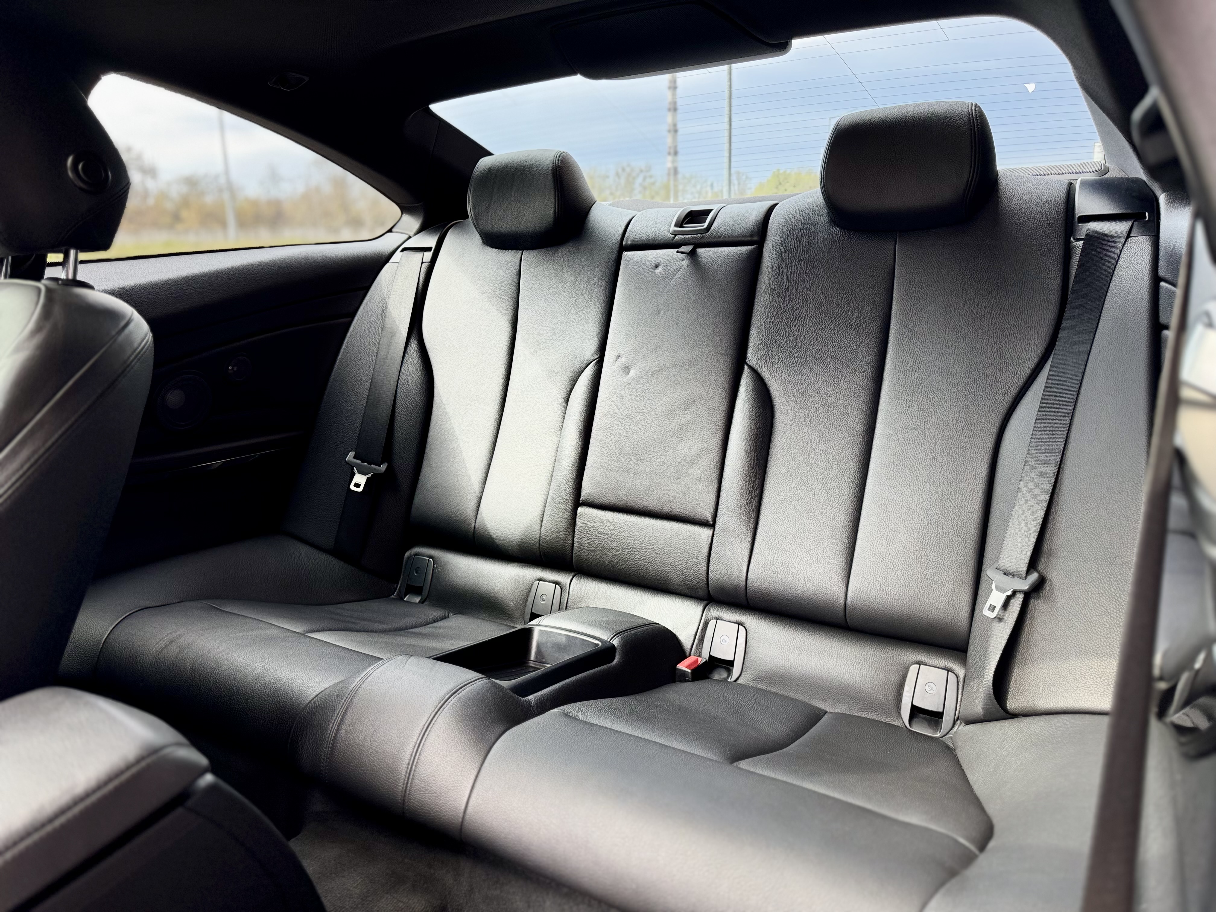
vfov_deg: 56.8
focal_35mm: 24
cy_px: 456
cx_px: 608
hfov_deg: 71.6
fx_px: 843
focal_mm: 6.76
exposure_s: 1/121
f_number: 1.78
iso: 125
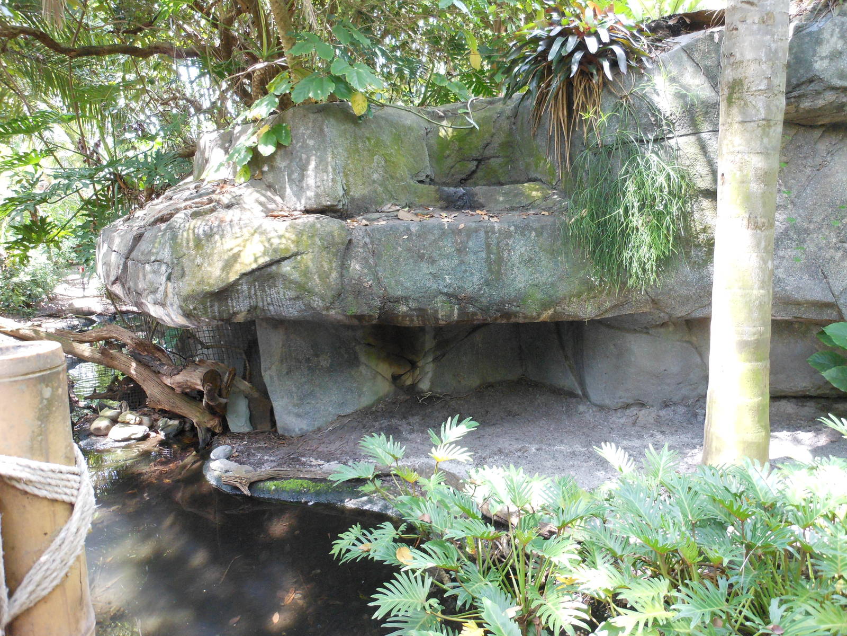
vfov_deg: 49.7
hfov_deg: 63.4
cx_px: 424
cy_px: 318
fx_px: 685
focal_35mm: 28
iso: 250
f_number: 3.7
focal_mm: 5
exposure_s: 1/30
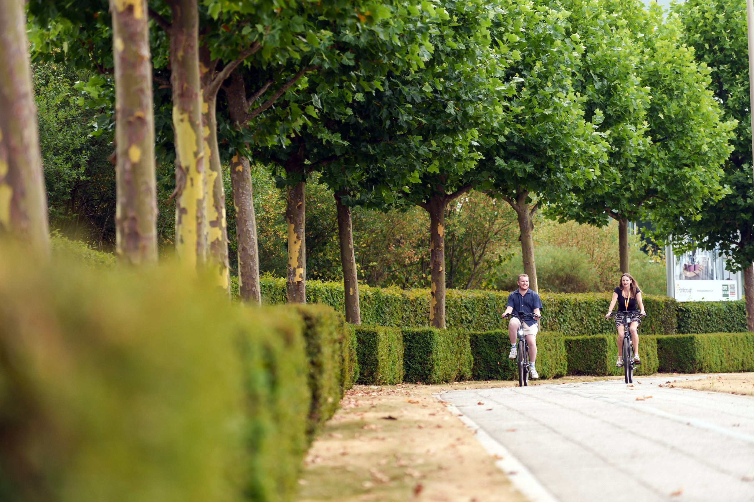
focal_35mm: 200
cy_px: 251
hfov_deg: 10.3
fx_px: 4189
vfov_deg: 6.9
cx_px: 377
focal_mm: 200
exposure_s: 1/500
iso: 400
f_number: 4
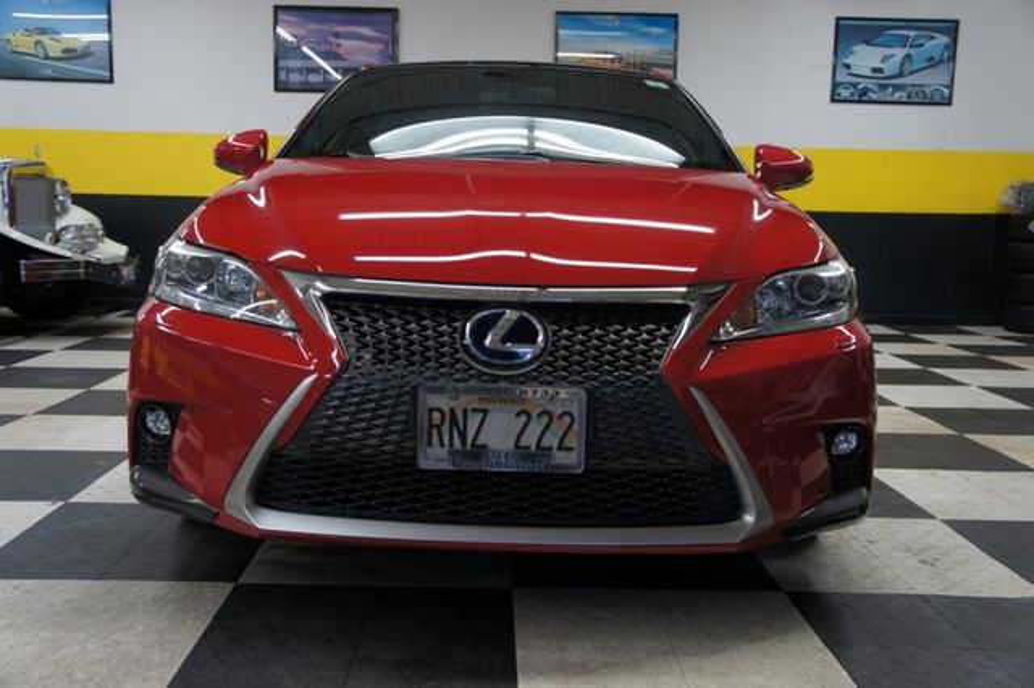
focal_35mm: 36
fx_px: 1033
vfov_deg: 36.8
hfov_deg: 53.2
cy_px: 344
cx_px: 517
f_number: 4
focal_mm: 24
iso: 250
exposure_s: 1/40
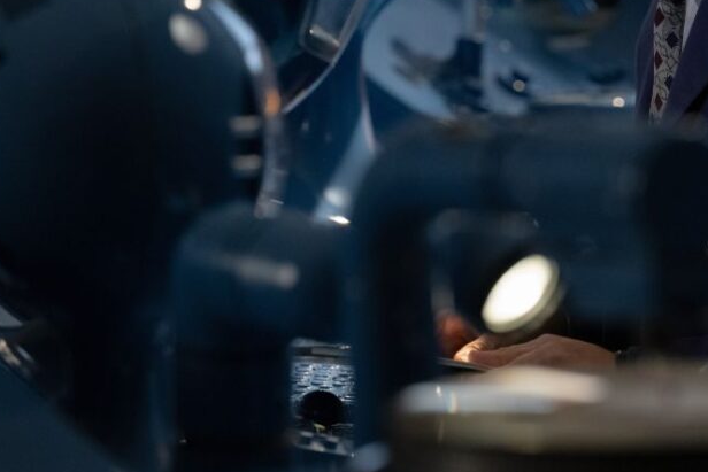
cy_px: 21
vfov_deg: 4.7
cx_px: 599
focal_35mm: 292
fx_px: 5744
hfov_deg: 7.0
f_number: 3.5
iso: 3200
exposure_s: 1/125
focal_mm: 150
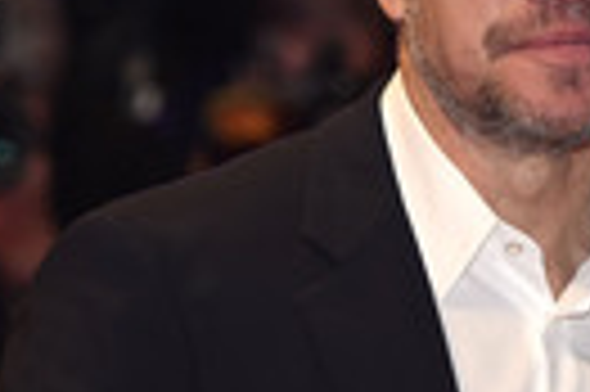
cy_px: 252
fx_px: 6335
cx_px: 732
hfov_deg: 5.3
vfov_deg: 3.5
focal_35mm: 387
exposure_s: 1/640
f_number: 3.5
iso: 800
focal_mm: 112
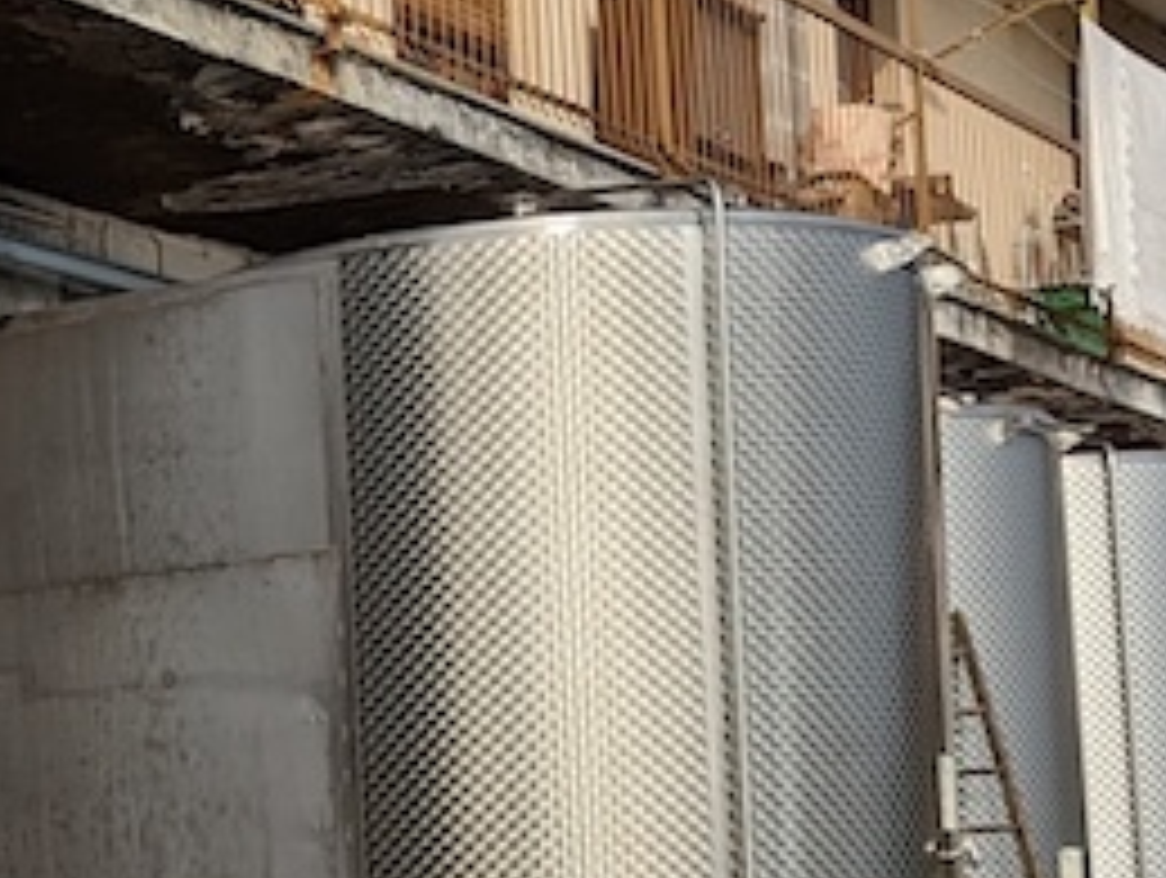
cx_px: -446
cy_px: 837
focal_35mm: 111
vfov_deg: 13.2
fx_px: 3744
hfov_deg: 16.5
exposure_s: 1/4717
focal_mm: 6.81
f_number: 1.85
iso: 41
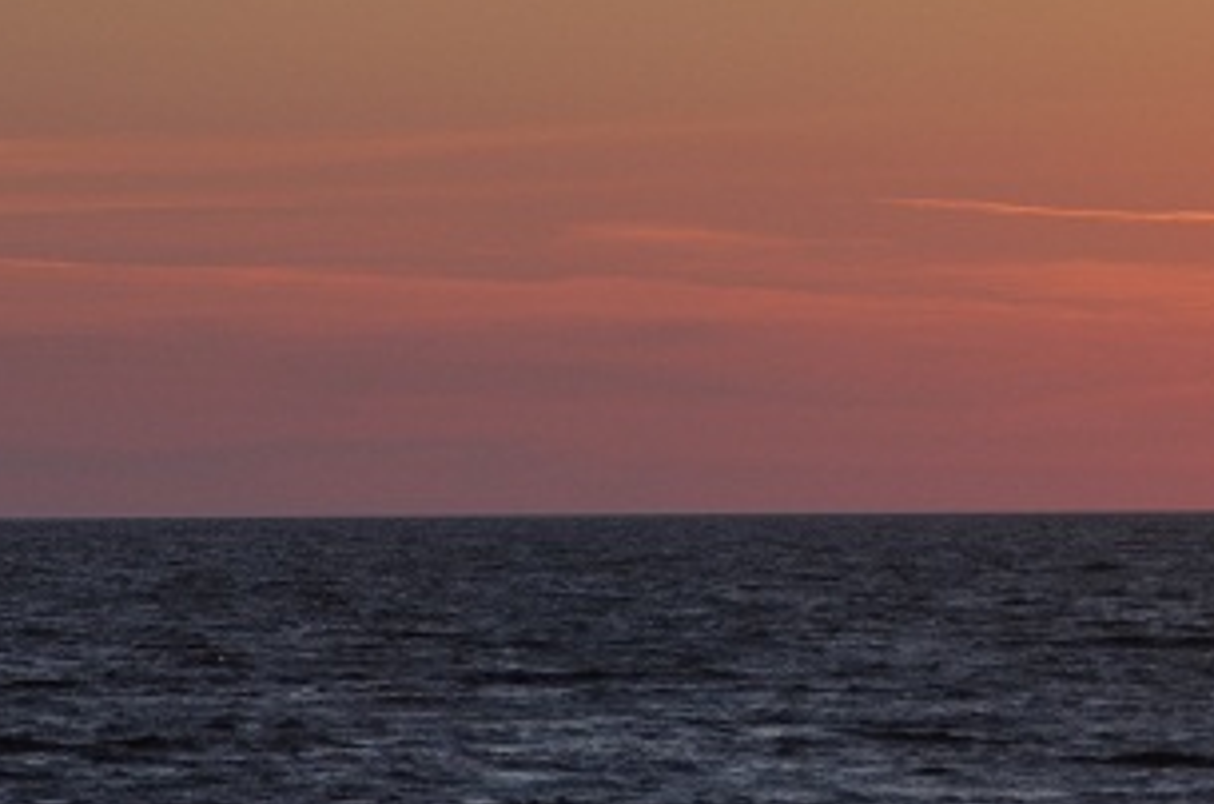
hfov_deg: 4.7
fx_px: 14921
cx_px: 1198
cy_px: 346
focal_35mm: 443
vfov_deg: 3.1
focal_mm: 105
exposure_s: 1/250
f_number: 8
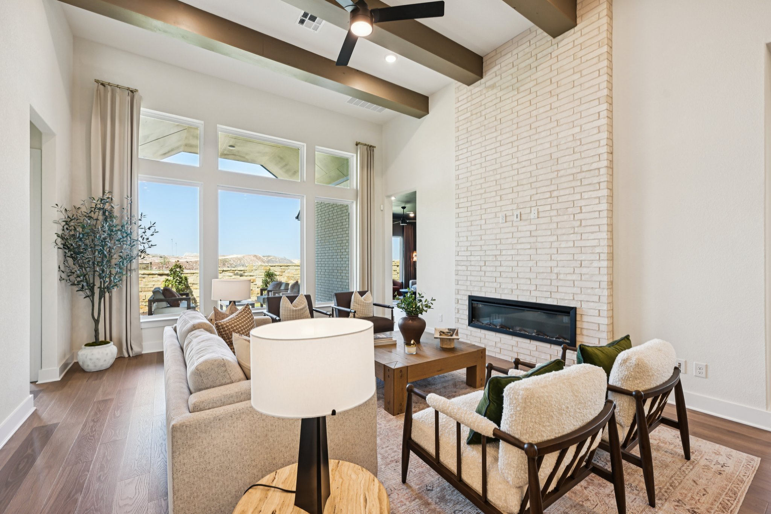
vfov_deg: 77.3
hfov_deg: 100.4
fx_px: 321
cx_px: 386
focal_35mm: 15
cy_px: 257
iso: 100
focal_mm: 15
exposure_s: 1/15
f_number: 6.7
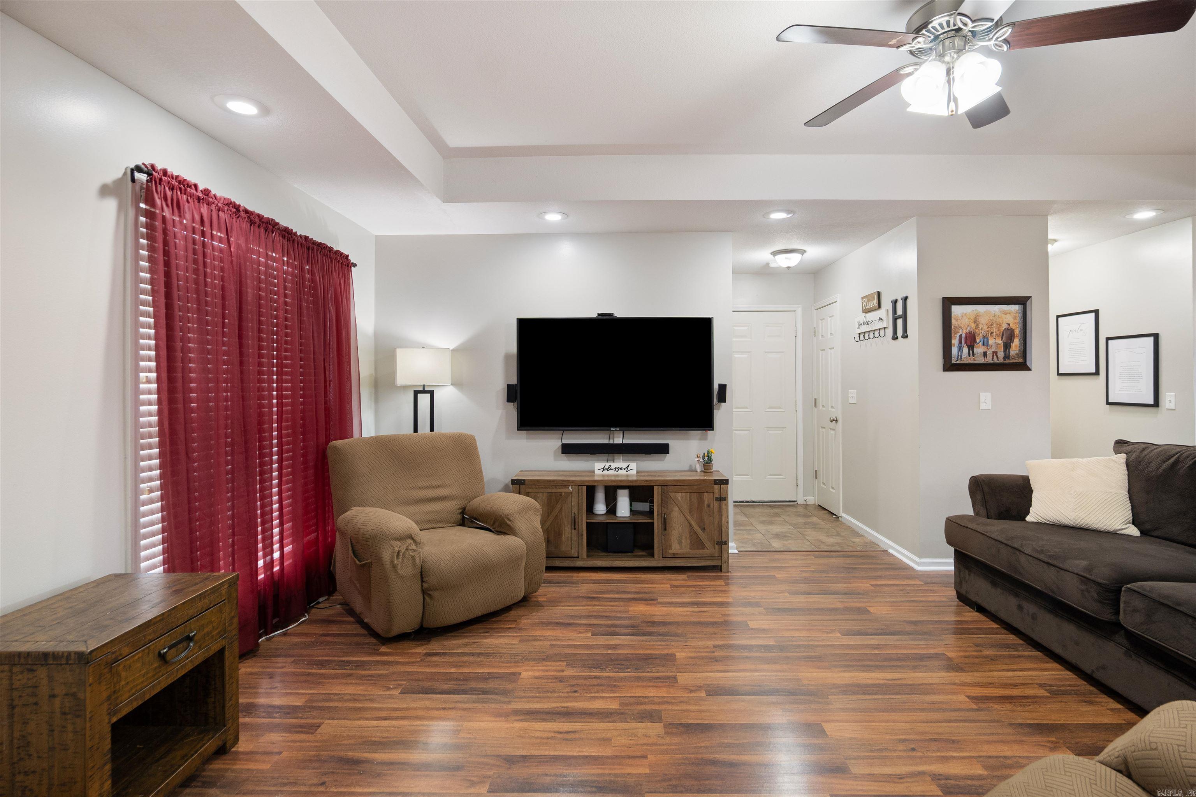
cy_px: 398
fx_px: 532
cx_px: 598
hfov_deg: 96.7
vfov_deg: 73.7
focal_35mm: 16
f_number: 5.6
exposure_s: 1/20
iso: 1250
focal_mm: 16
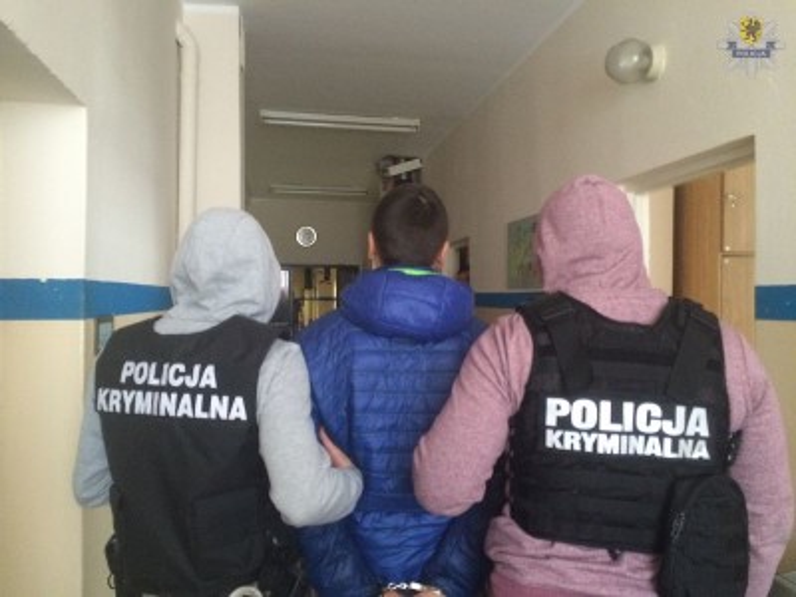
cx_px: 398
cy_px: 298
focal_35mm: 29
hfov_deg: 61.7
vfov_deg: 48.2
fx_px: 667
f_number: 2.2
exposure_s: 1/30
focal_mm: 4.15
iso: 200
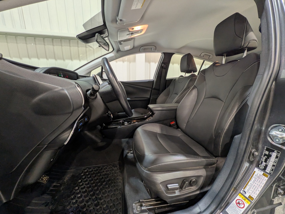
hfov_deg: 102.1
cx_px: 142
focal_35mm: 14
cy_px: 107
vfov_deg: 85.7
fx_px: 115
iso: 130
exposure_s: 1/50
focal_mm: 1.83
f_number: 2.2
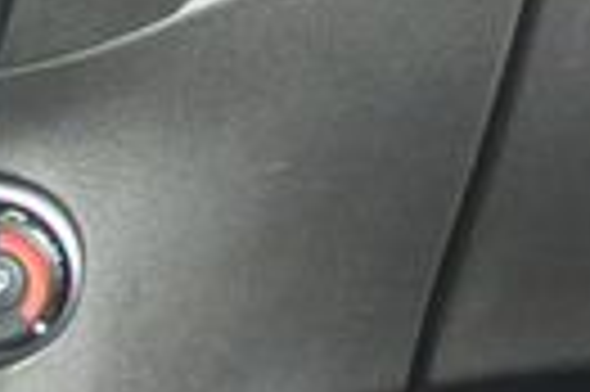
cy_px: 291
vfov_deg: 6.0
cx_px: -347
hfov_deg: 8.8
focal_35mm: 227
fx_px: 3716
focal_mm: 11
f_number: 3.5
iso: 800
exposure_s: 1/60
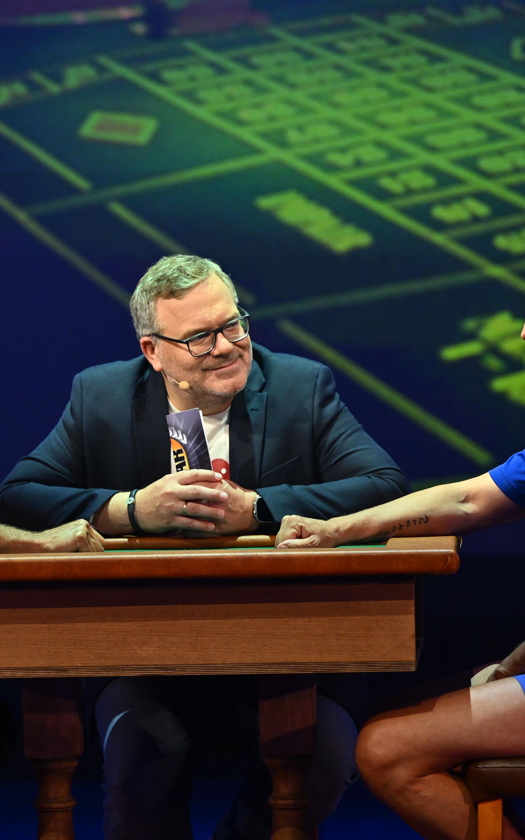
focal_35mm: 169
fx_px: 3870
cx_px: 171
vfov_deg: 12.4
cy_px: 421
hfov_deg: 7.8
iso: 2000
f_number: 2.8
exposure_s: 1/400
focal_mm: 110
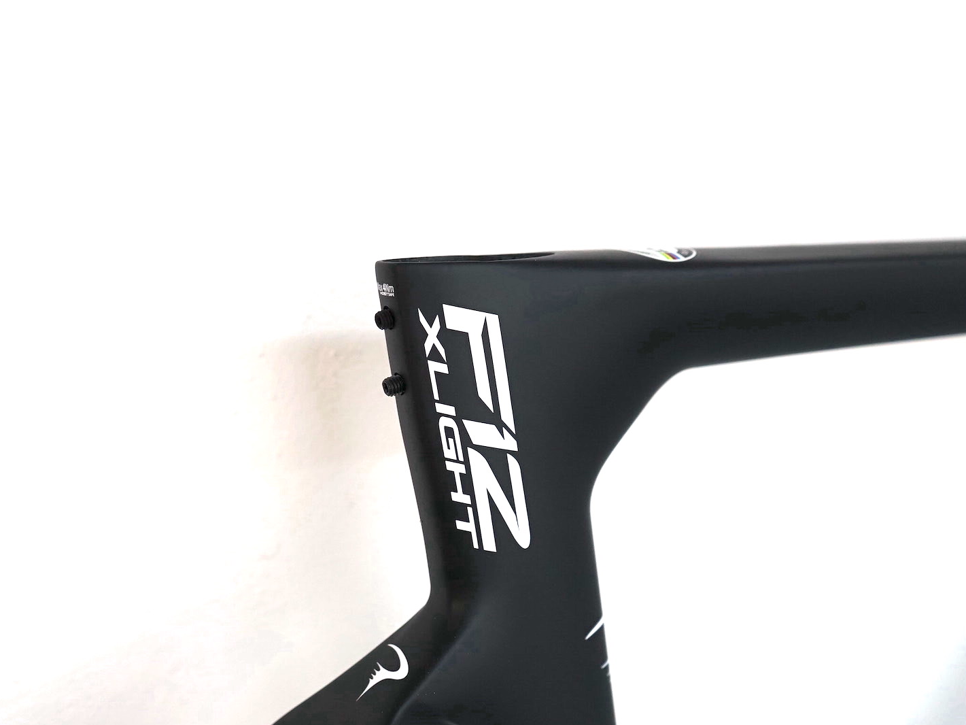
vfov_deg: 32.8
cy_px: 409
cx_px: 471
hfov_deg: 42.9
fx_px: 1228
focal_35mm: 44
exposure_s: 1/60
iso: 500
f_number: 4
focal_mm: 31
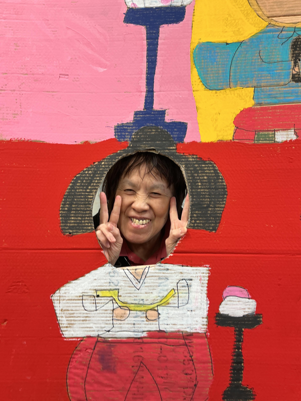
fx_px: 348
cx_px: 155
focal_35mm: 30
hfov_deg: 46.8
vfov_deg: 60.0
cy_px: 203
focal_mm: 3
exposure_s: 1/50
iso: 40
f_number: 1.8
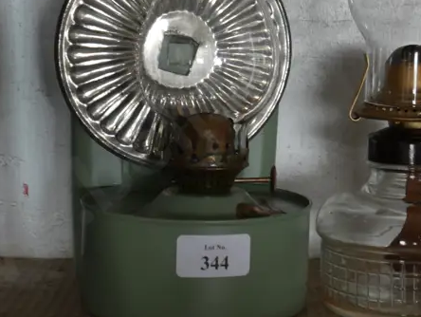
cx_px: 299
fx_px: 1011
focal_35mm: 83
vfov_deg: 17.6
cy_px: 37
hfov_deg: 23.4
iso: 400
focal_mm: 18
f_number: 4
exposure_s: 1/60
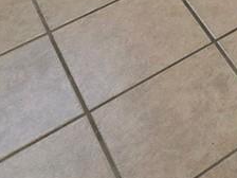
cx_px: 454
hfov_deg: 16.7
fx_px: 637
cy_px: -408
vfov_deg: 10.0
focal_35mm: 93
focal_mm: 2.2
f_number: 2.2
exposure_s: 1/120
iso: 64
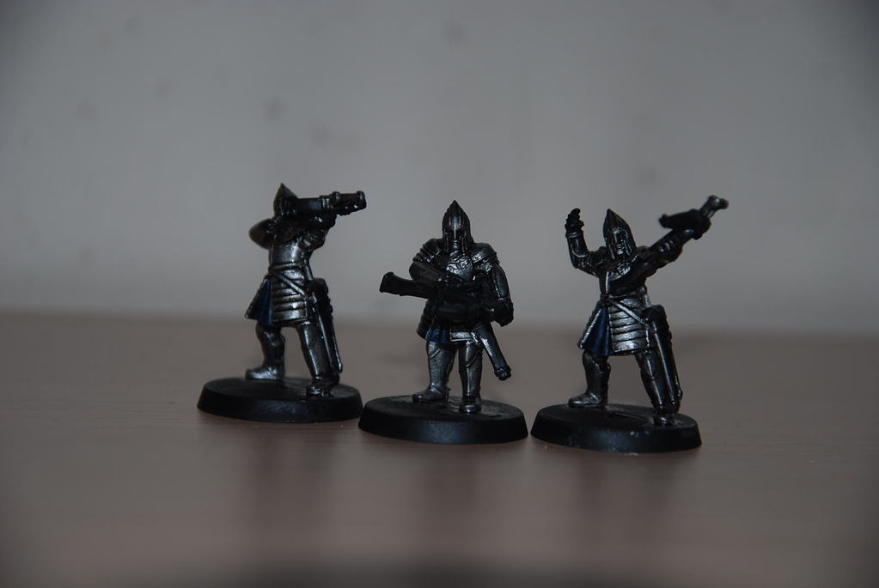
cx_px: 440
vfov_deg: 8.7
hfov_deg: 13.0
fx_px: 3851
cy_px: 294
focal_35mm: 158
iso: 100
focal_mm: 105
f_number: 5.6
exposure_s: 1/125
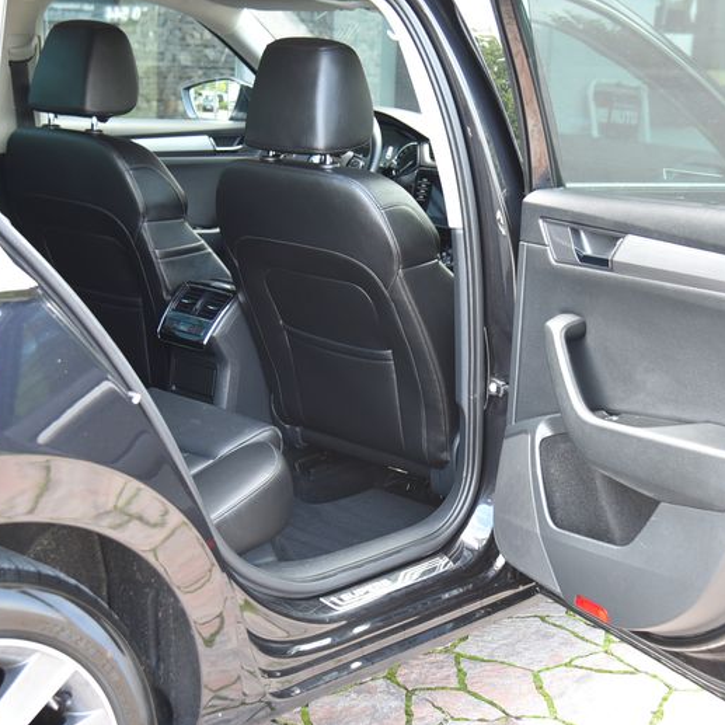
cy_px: 311
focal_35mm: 59
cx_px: 428
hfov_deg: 29.0
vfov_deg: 29.0
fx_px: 1398
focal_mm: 35
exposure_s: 1/50
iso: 500
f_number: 4
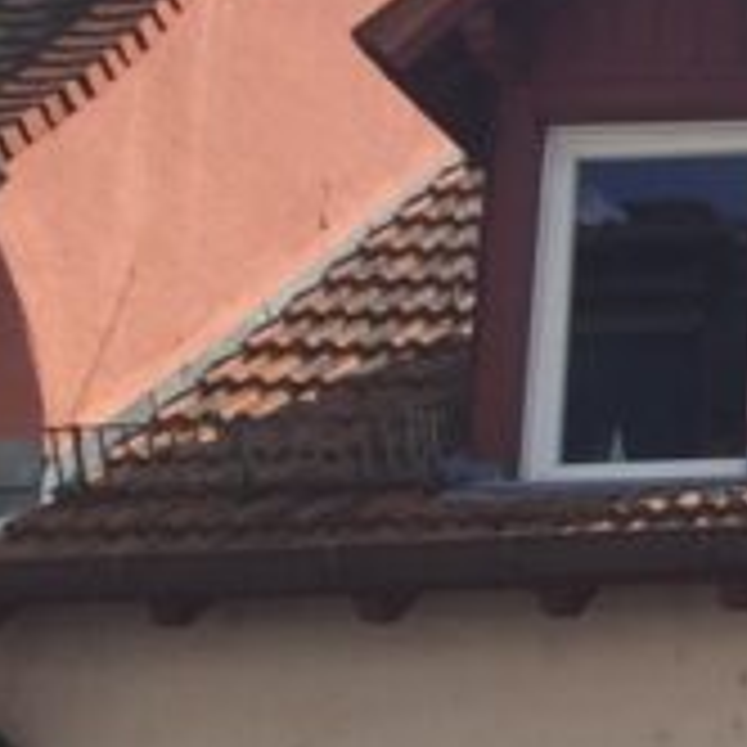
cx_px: 2079
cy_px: 1305
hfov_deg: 9.3
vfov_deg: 10.5
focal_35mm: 158
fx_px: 3857
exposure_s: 1/1041
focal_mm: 4.15
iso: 32
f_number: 2.2
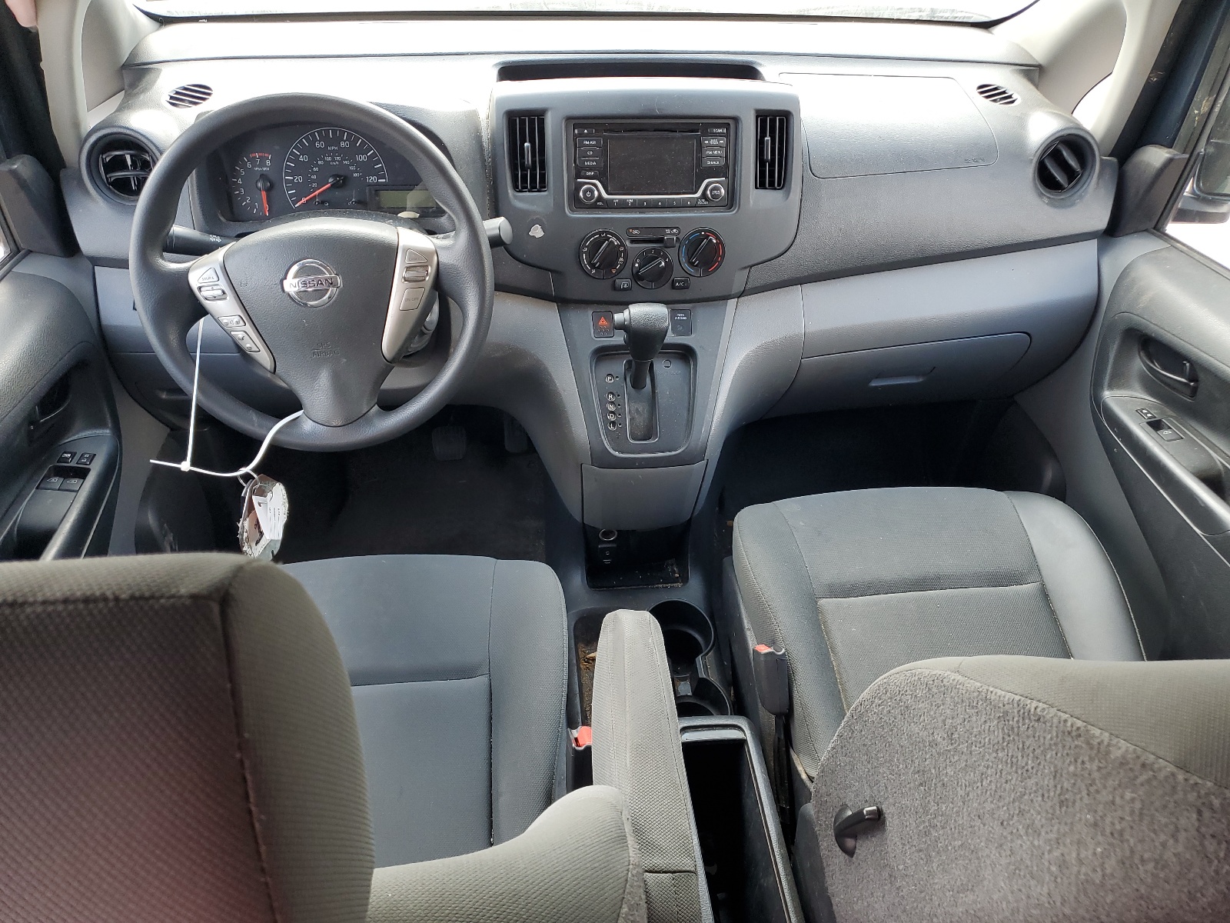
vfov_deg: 53.1
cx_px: 615
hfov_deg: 67.3
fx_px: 924
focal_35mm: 26
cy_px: 462
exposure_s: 1/120
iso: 58
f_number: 1.5
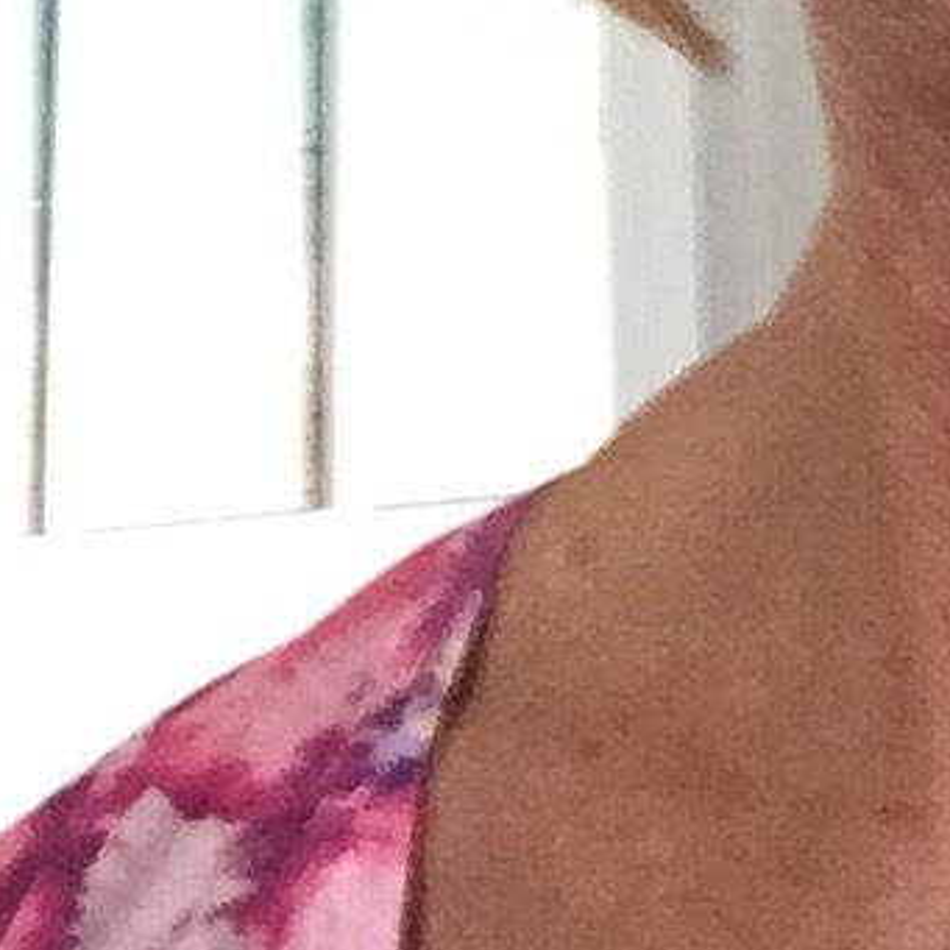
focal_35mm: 103
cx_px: 1198
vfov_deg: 15.4
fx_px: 3198
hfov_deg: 16.1
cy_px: -543
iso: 320
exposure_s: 1/24
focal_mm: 2.65
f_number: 2.2
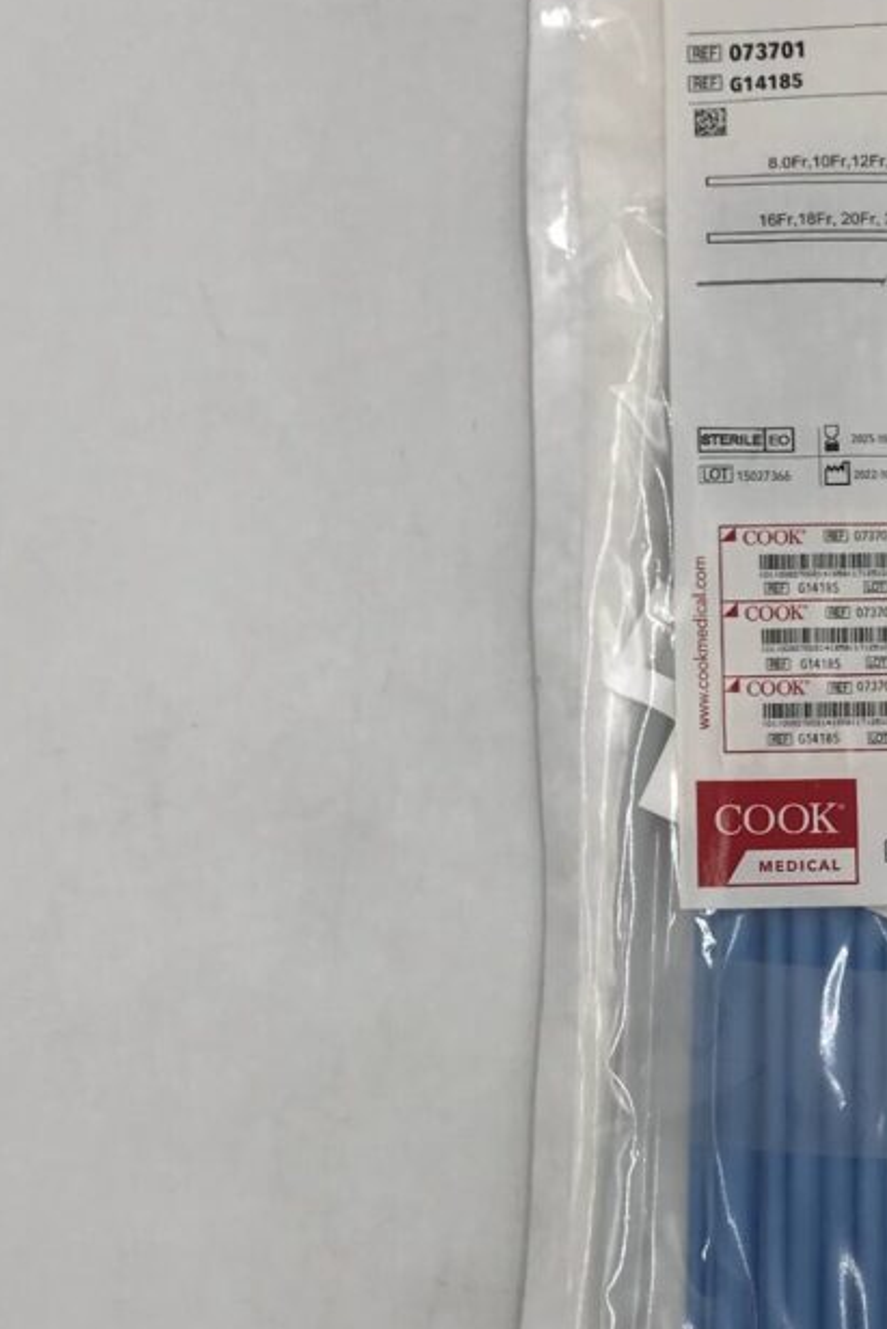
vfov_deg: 31.7
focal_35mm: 63
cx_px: 881
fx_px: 2327
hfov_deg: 20.9
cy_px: 853
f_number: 1.8
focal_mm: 3.99
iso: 20
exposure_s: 1/357
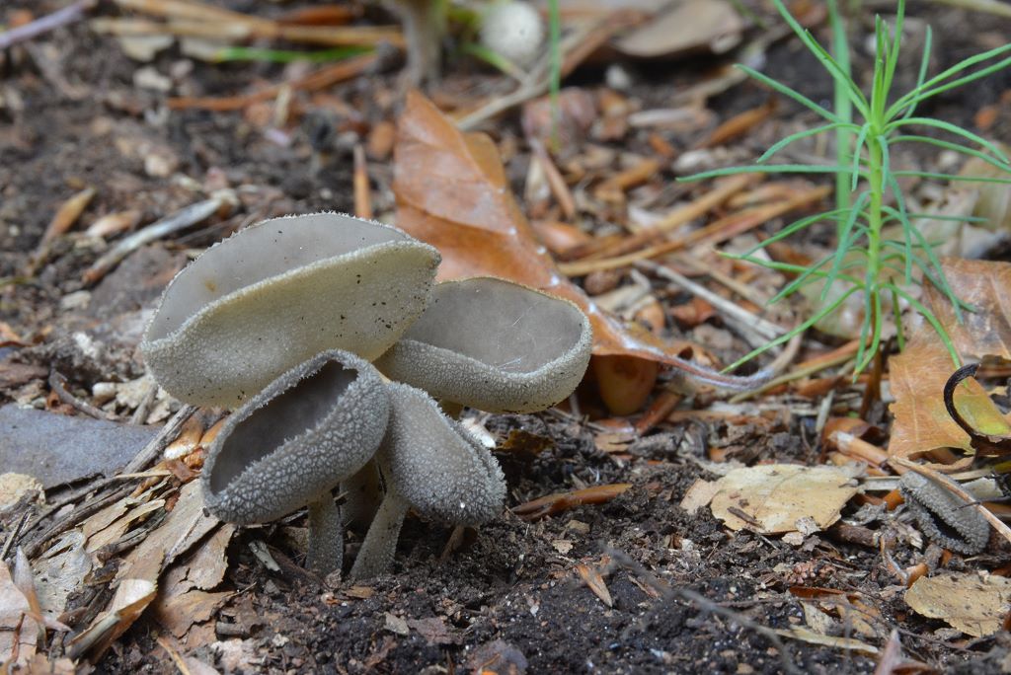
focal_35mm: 300
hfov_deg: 6.9
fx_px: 8429
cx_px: 506
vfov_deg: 4.6
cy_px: 338
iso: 400
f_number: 25
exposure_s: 1/1.6
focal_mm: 200
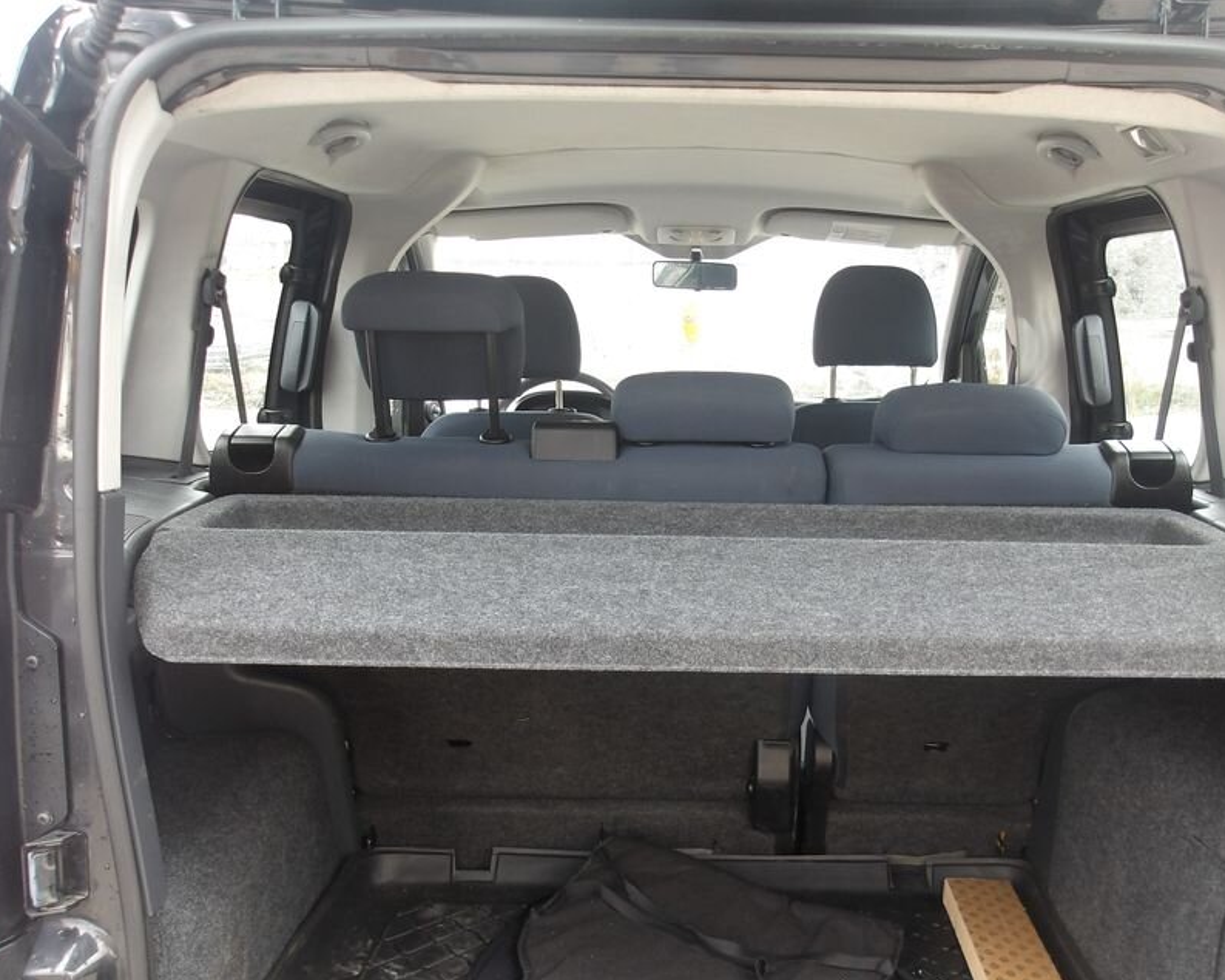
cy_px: 590
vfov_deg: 43.1
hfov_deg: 52.7
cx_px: 702
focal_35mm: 34
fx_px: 1233
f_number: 3
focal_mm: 4.9
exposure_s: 1/30
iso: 110
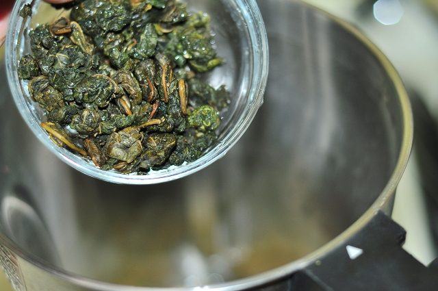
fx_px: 911
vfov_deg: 18.1
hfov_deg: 27.0
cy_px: 146
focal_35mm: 75
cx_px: 219
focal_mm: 50
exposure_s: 1/15
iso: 200
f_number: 2.8
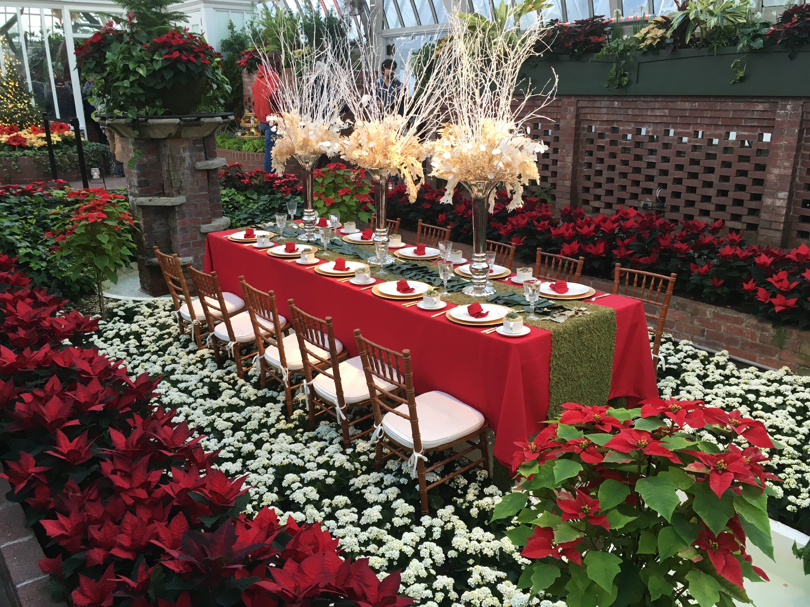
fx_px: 679
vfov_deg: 48.2
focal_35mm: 29
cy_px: 304
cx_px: 405
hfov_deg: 61.7
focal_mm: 4.15
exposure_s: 1/30
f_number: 2.2
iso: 25
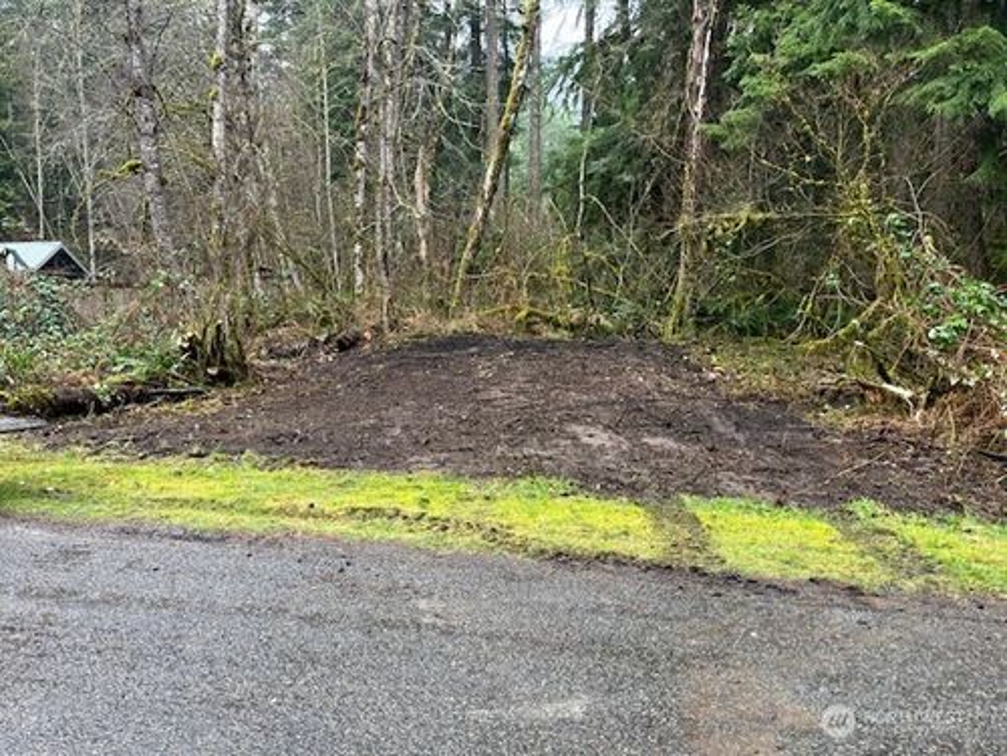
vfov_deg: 53.1
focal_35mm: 26
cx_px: 504
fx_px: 756
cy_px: 378
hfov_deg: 67.3
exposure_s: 1/121
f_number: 1.6
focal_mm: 5.1
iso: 125
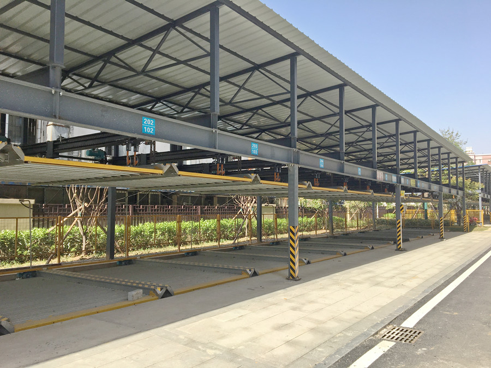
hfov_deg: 61.7
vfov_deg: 48.2
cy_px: 184
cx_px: 246
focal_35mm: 29
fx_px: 411
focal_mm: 4.15
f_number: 2.2
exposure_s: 1/718
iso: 25
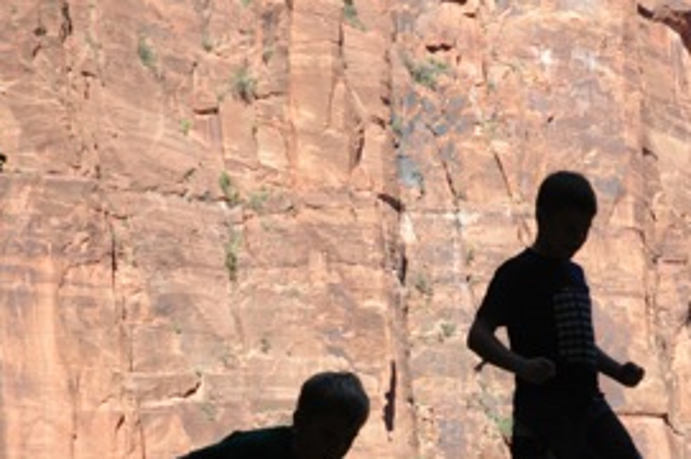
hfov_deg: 15.3
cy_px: 339
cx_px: 574
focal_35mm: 133
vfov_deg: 10.3
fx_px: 2550
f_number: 5.6
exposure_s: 1/500
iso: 200
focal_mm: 48
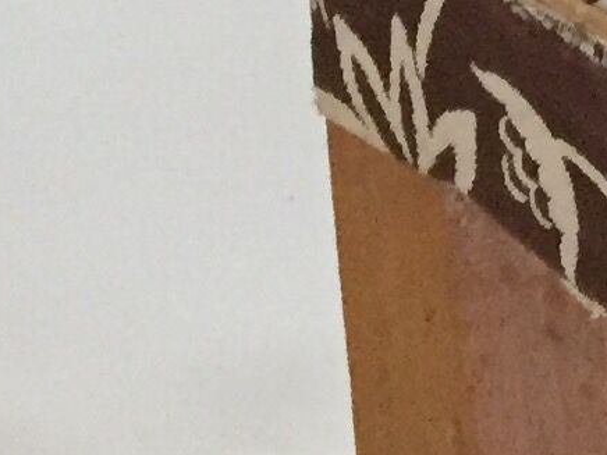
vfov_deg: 6.5
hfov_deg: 7.5
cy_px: -634
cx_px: 2059
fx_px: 3805
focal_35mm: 217
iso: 250
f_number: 2.2
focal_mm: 4.15
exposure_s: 1/33
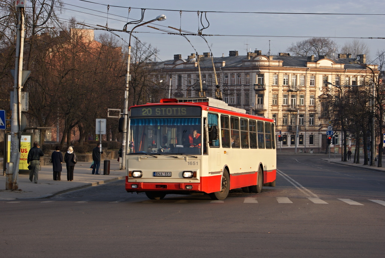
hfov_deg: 24.6
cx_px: 192
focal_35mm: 82
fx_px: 883
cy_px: 129
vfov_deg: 16.6
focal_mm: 55
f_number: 6.3
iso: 100
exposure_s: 1/200
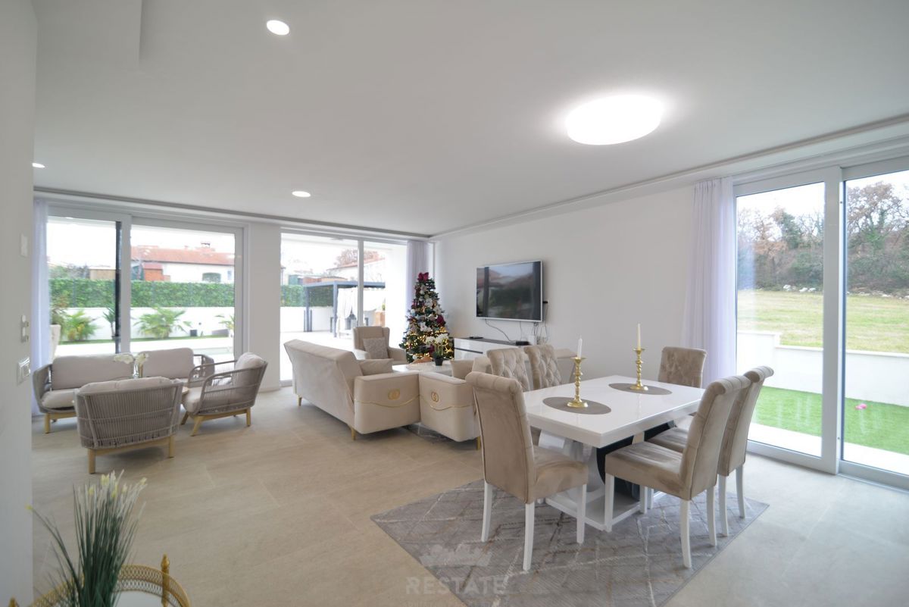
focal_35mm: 16
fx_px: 404
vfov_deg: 73.8
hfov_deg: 96.7
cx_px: 454
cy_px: 304
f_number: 5.6
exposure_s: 1/125
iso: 280
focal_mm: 16
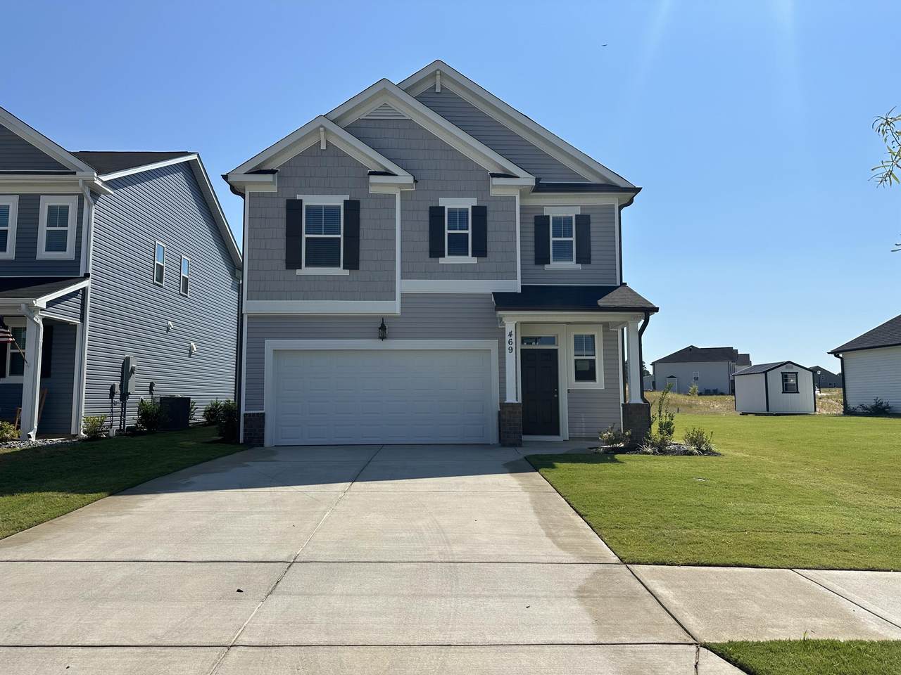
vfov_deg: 56.8
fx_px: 625
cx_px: 450
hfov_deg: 71.6
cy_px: 338
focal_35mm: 24
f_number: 1.78
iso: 80
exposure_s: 1/8197
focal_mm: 6.86
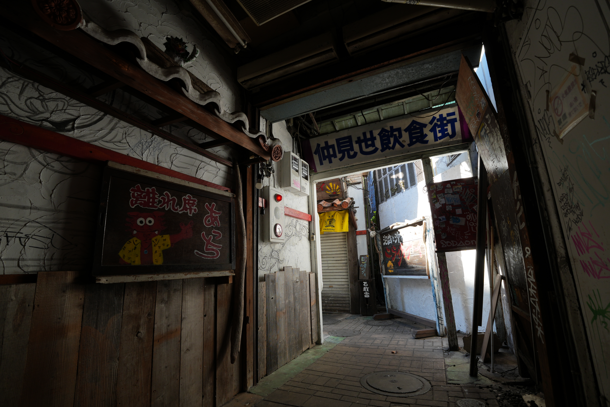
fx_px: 254
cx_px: 305
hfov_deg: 100.4
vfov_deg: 77.3
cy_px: 204
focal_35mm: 15
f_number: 4.5
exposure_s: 1/60
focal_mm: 10
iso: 100
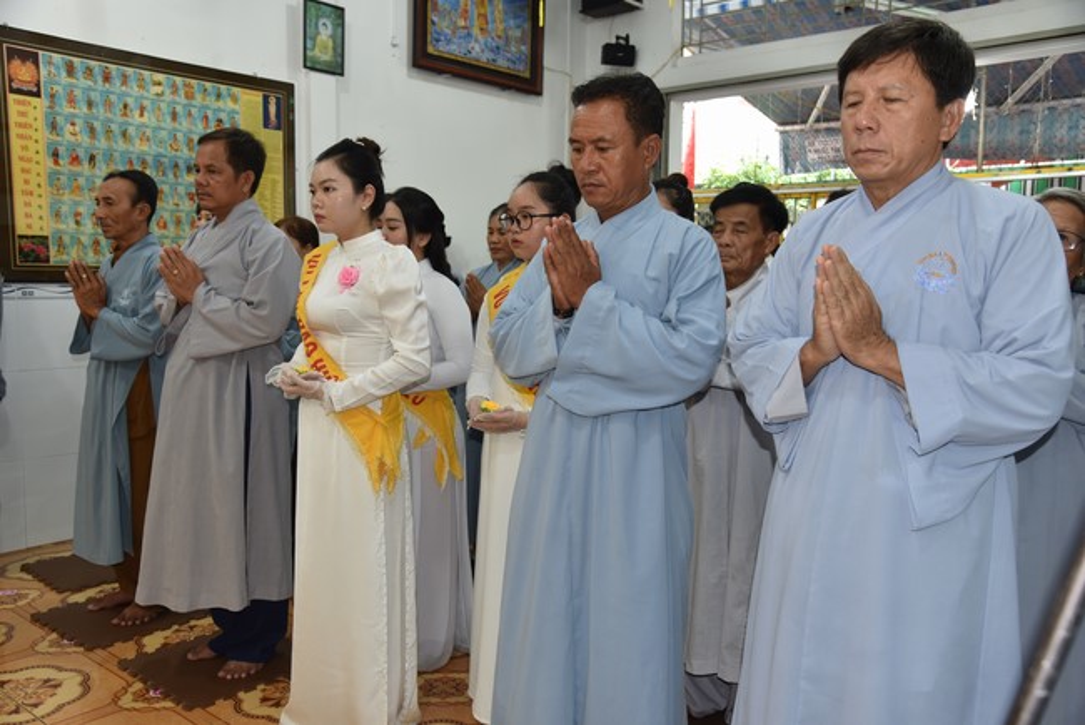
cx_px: 542
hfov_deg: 60.3
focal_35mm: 31
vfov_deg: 42.4
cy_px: 362
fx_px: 935
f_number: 5
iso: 800
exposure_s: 1/100
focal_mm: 31
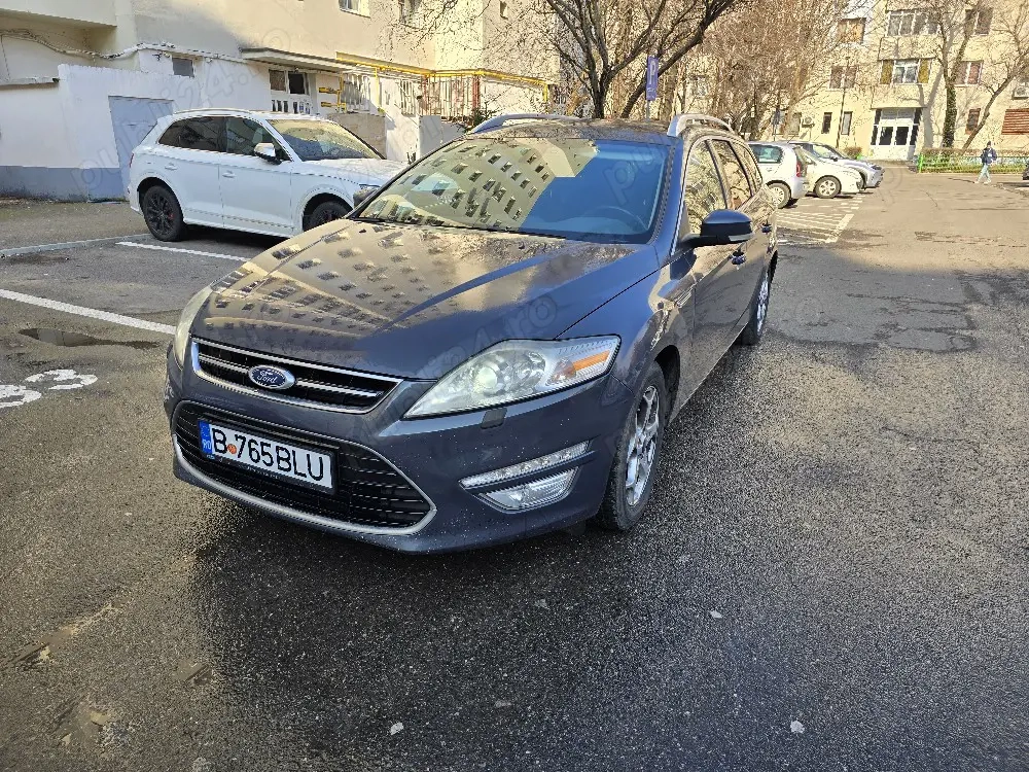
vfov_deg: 58.9
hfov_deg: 73.9
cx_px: 514
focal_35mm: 23
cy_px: 386
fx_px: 684
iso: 12
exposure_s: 1/333
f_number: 1.7
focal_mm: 6.3
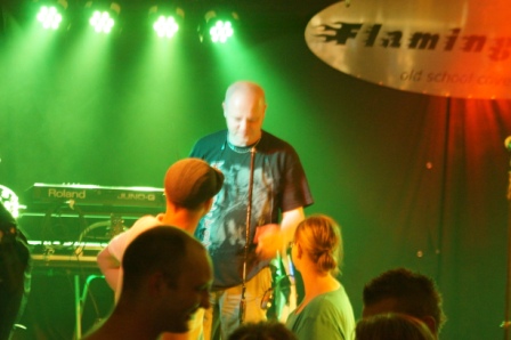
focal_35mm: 105
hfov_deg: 19.5
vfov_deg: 13.0
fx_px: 1489
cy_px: 170
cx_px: 256
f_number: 5
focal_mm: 70
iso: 3200
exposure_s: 1/10
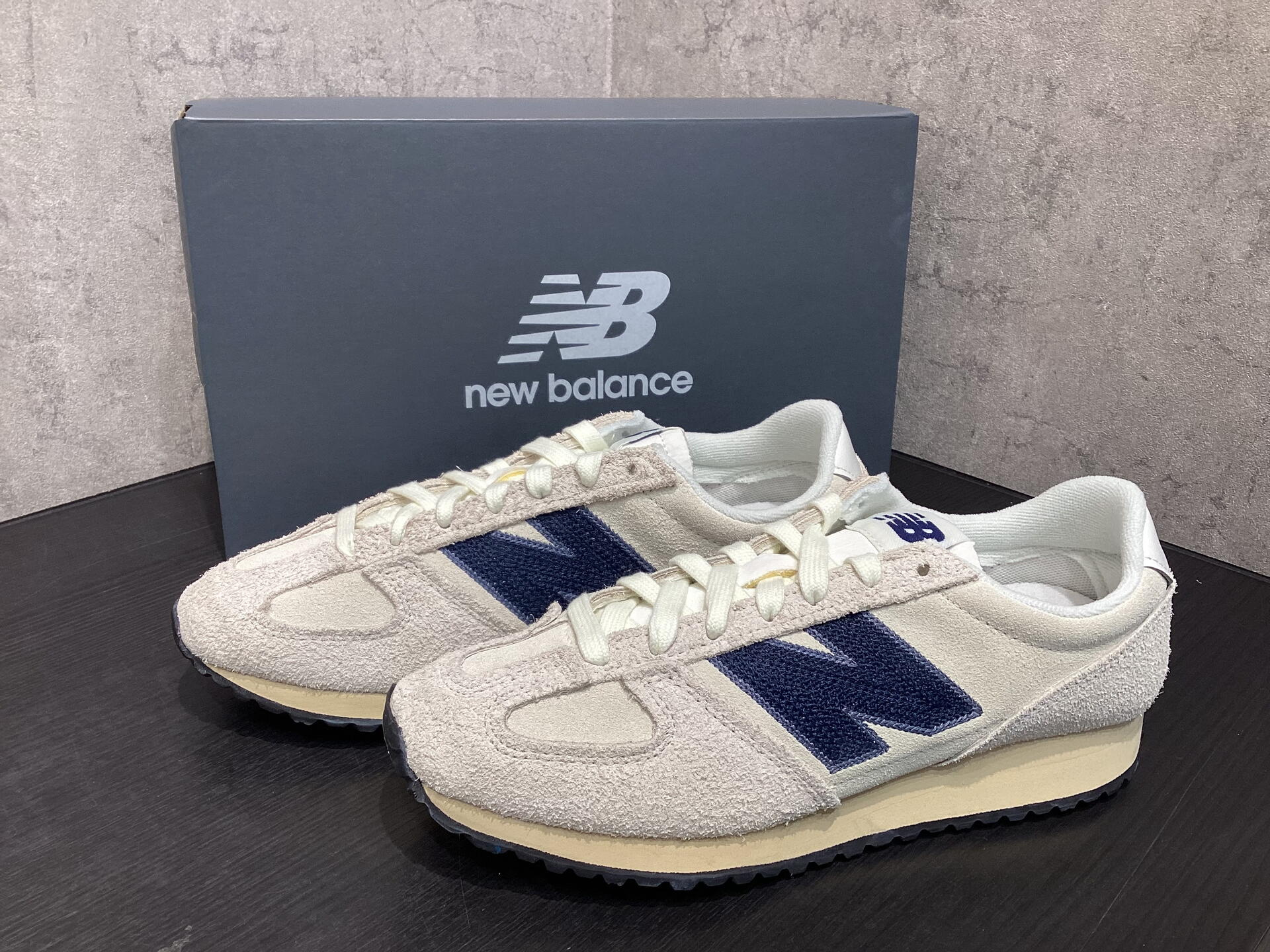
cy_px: 476
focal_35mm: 31
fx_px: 1137
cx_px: 635
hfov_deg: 58.4
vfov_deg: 45.4
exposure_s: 1/60
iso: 50
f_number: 2.4
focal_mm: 3.3
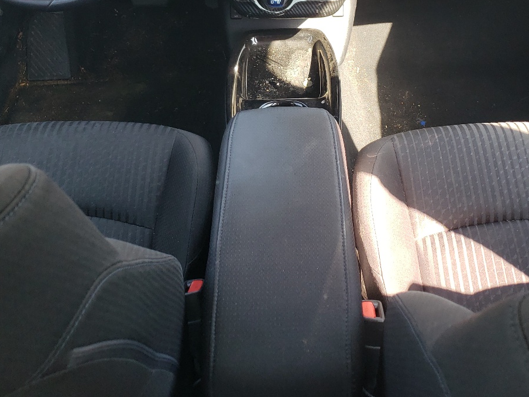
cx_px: 301
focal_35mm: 46
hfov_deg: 41.1
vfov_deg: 30.7
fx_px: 703
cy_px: 74
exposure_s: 1/123
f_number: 1.5
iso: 50
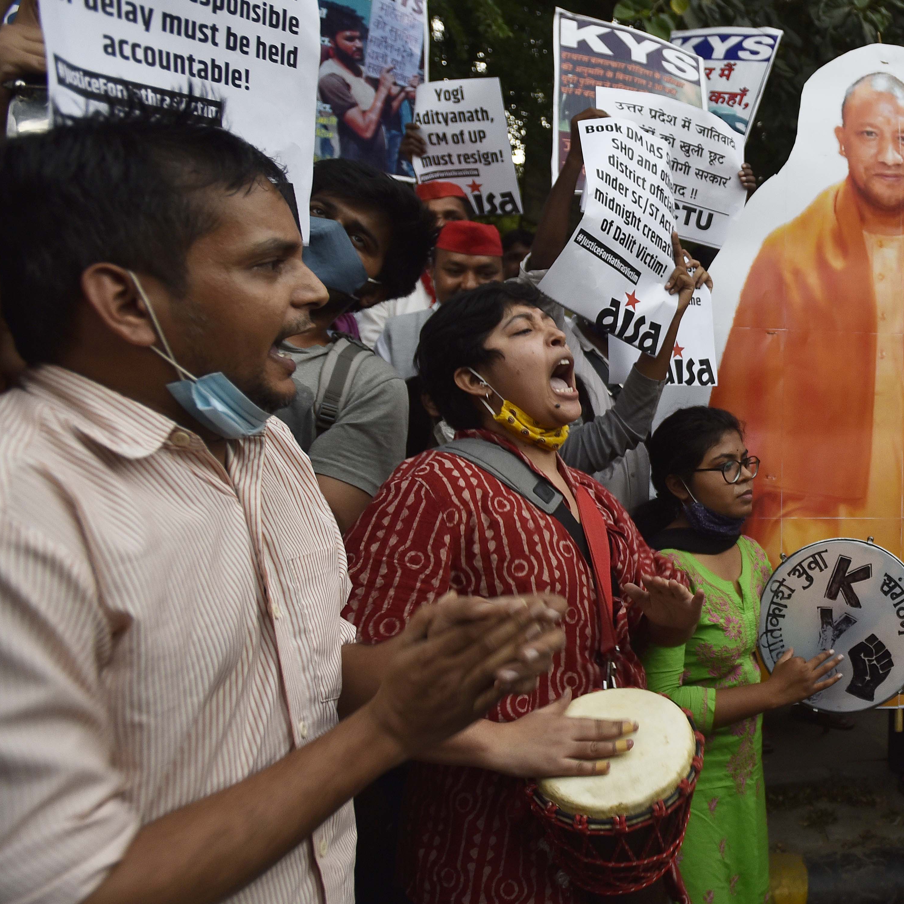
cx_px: 871
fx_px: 857
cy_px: 422
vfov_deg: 55.6
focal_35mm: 29
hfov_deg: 47.7
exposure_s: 1/100
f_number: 4
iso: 400
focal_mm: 17
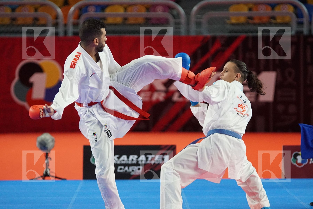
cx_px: 156
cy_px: 104
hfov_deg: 9.1
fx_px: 1956
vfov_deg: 6.1
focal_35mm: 225
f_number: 2.8
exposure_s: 1/2000
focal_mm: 150
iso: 3200
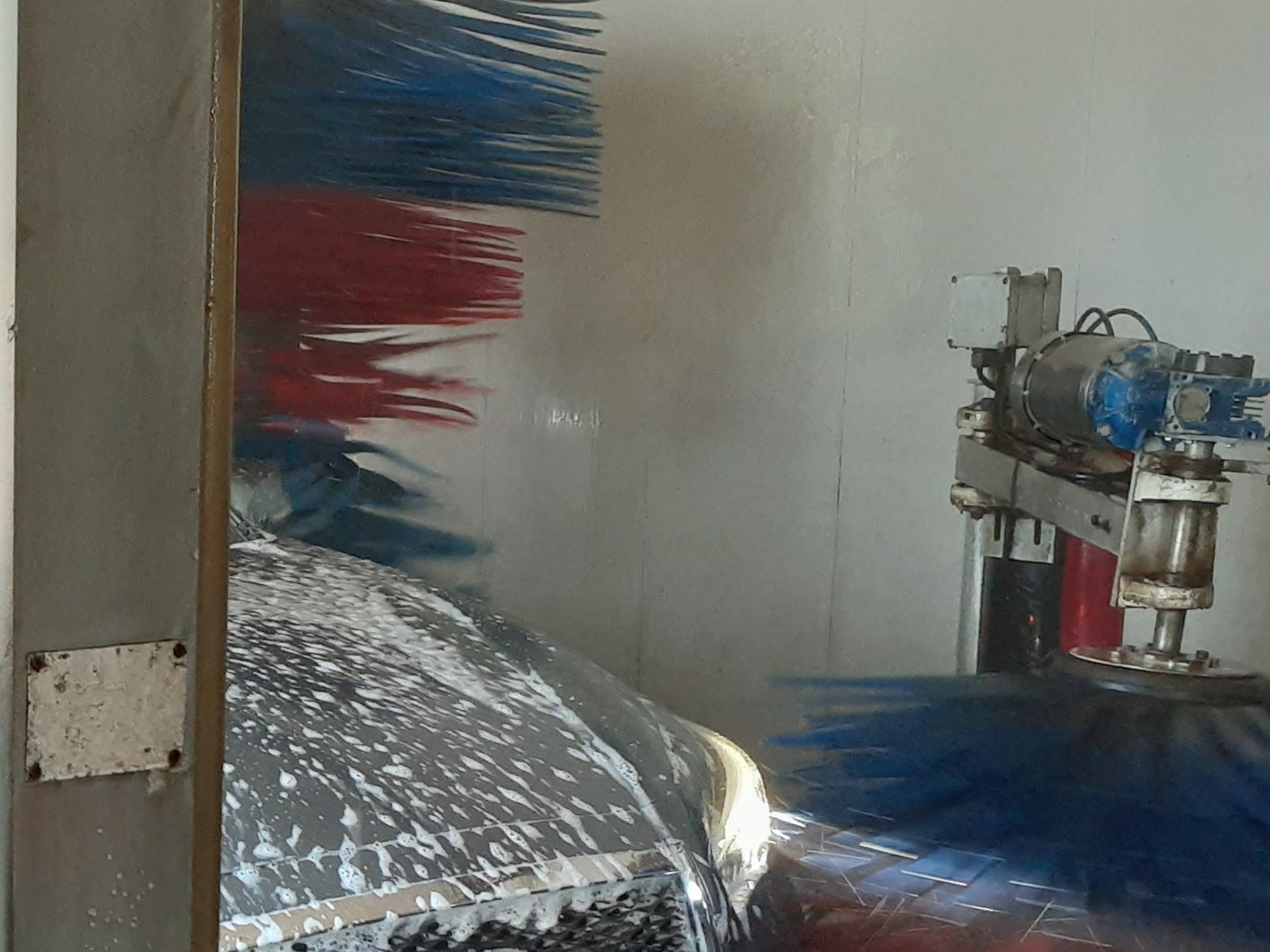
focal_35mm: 71
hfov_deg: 25.2
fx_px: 2604
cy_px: 805
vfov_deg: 20.4
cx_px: -173
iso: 250
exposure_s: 1/60
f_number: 1.9
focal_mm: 3.6
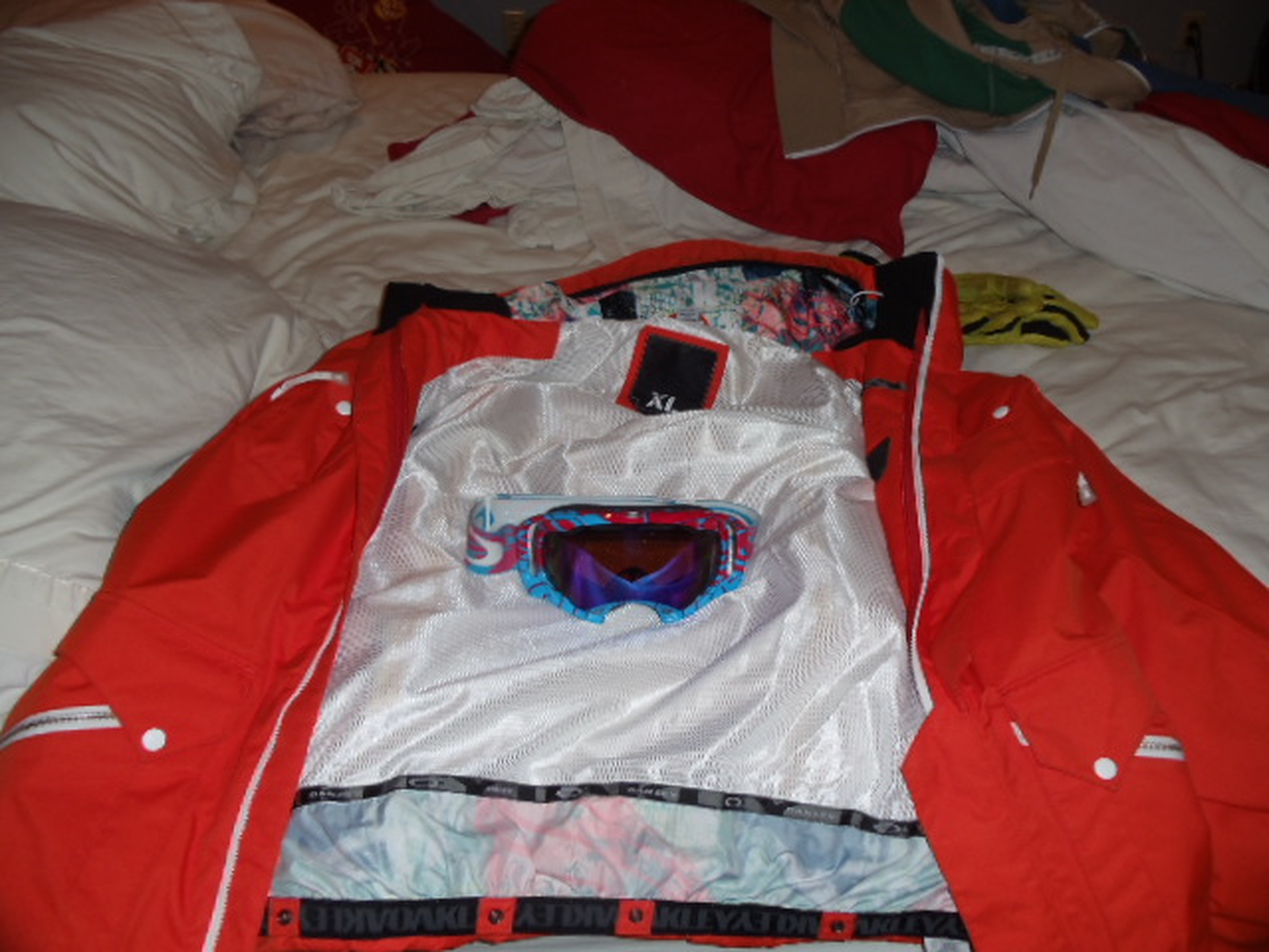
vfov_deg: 32.9
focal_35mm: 44
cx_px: 634
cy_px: 476
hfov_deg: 42.9
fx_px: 1613
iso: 80
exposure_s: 1/30
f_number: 3.5
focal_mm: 6
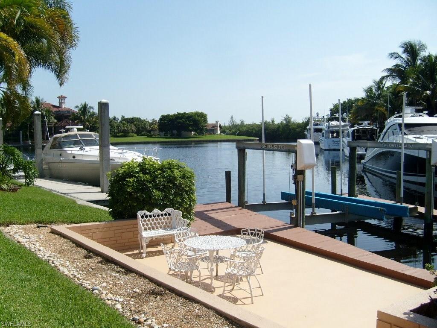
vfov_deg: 40.7
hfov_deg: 52.6
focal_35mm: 35
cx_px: 218
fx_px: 442
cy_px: 164
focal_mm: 5.8
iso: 80
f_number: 7.1
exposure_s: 1/350
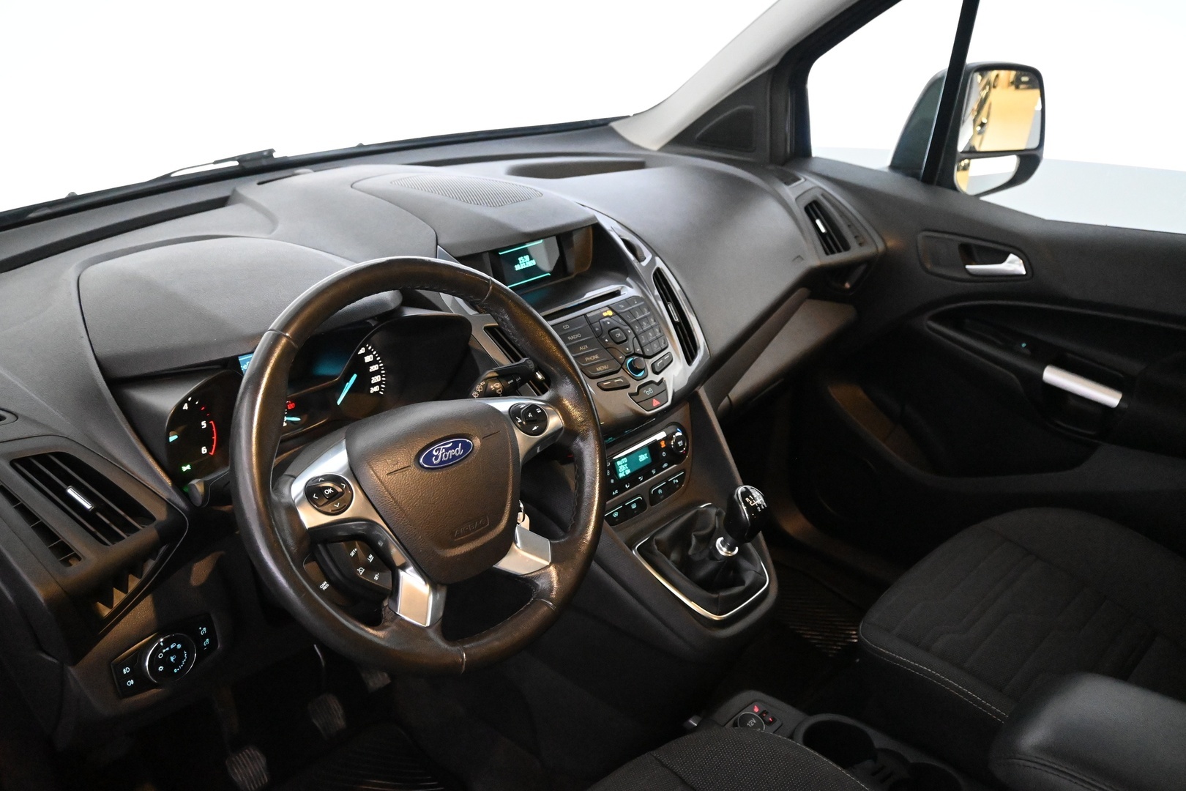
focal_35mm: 31
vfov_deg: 42.6
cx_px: 593
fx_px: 1013
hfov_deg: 60.7
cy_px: 396
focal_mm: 20.5
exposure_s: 1/60
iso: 9000
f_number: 3.8
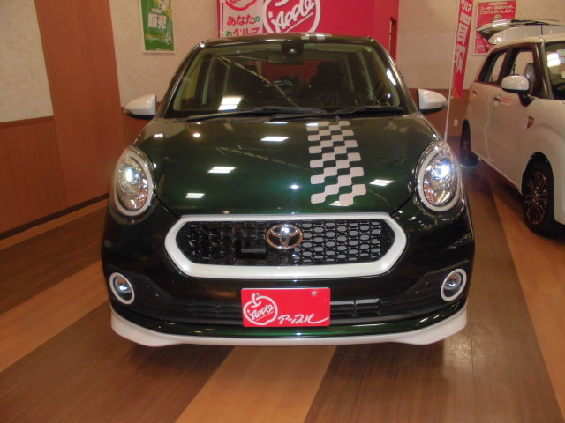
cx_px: 282
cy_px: 212
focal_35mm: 26
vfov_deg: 53.1
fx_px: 424
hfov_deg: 67.3
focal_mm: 4.6
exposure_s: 1/60
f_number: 3.5
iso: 200
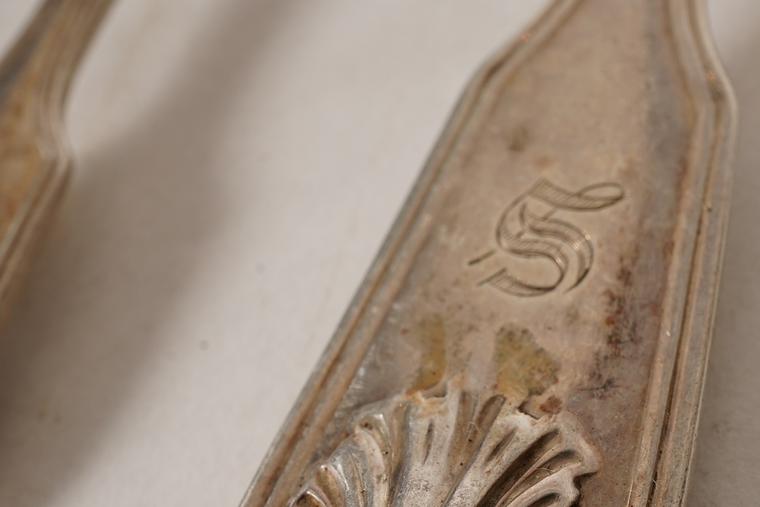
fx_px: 1309
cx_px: 484
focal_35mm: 62
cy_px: 343
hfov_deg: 32.2
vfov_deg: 21.8
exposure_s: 1/125
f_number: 22
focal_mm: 30
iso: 400
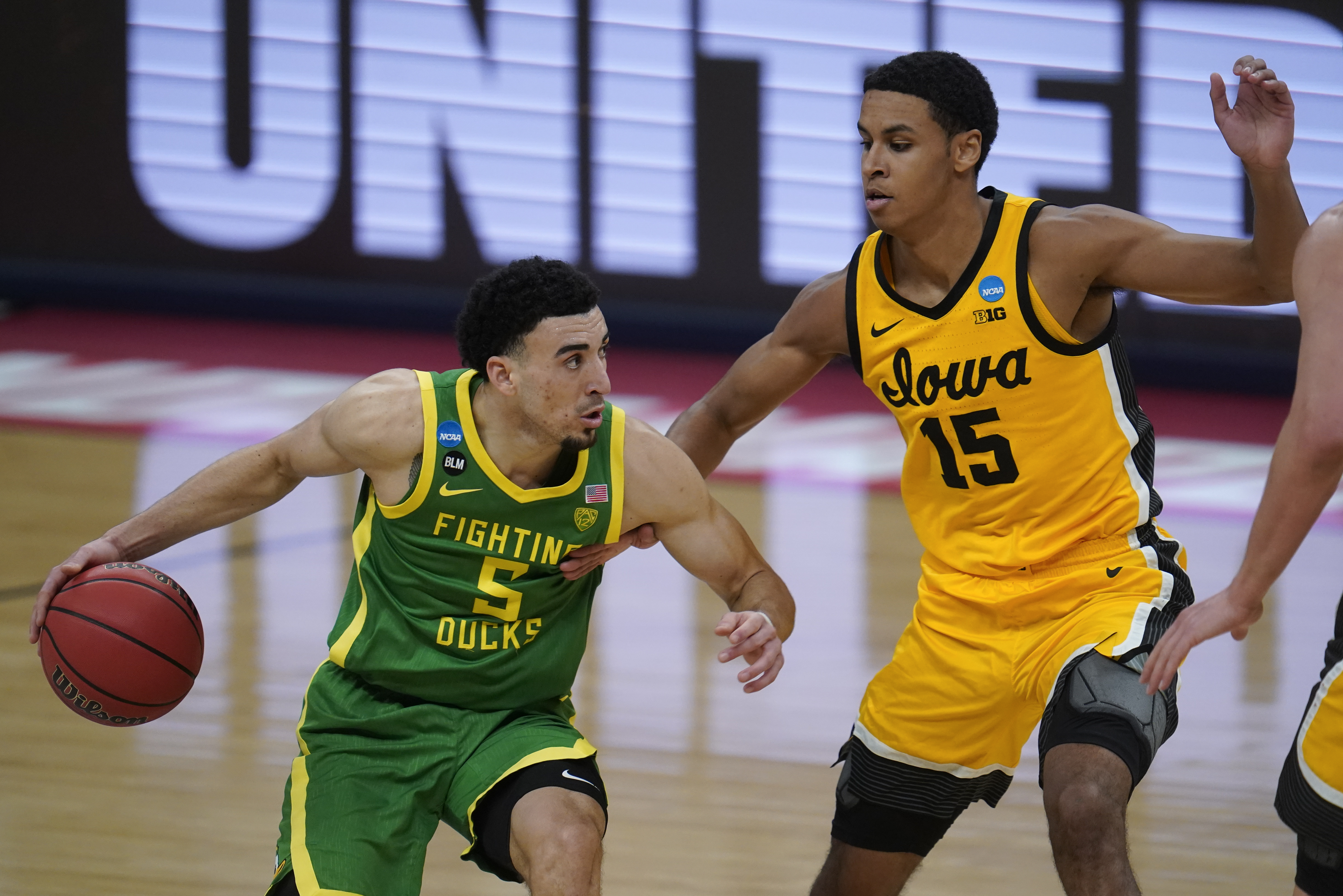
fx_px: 20891
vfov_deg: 2.5
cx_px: 672
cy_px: 448
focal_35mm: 560
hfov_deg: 3.7
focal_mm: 560
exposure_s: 1/1600
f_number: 4
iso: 4000
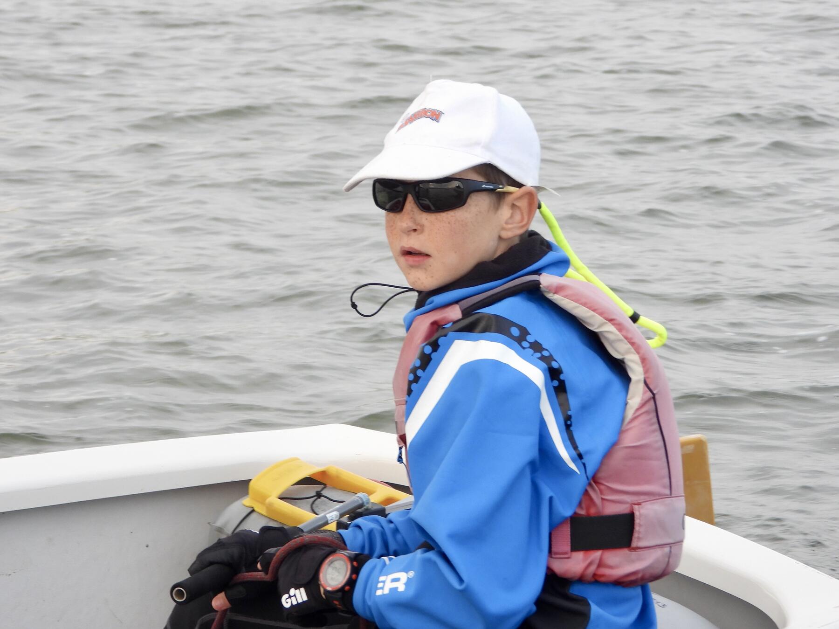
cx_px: 420
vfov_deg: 9.6
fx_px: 3756
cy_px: 314
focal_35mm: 155
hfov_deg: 12.7
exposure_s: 1/250
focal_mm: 27.9
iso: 200
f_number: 4
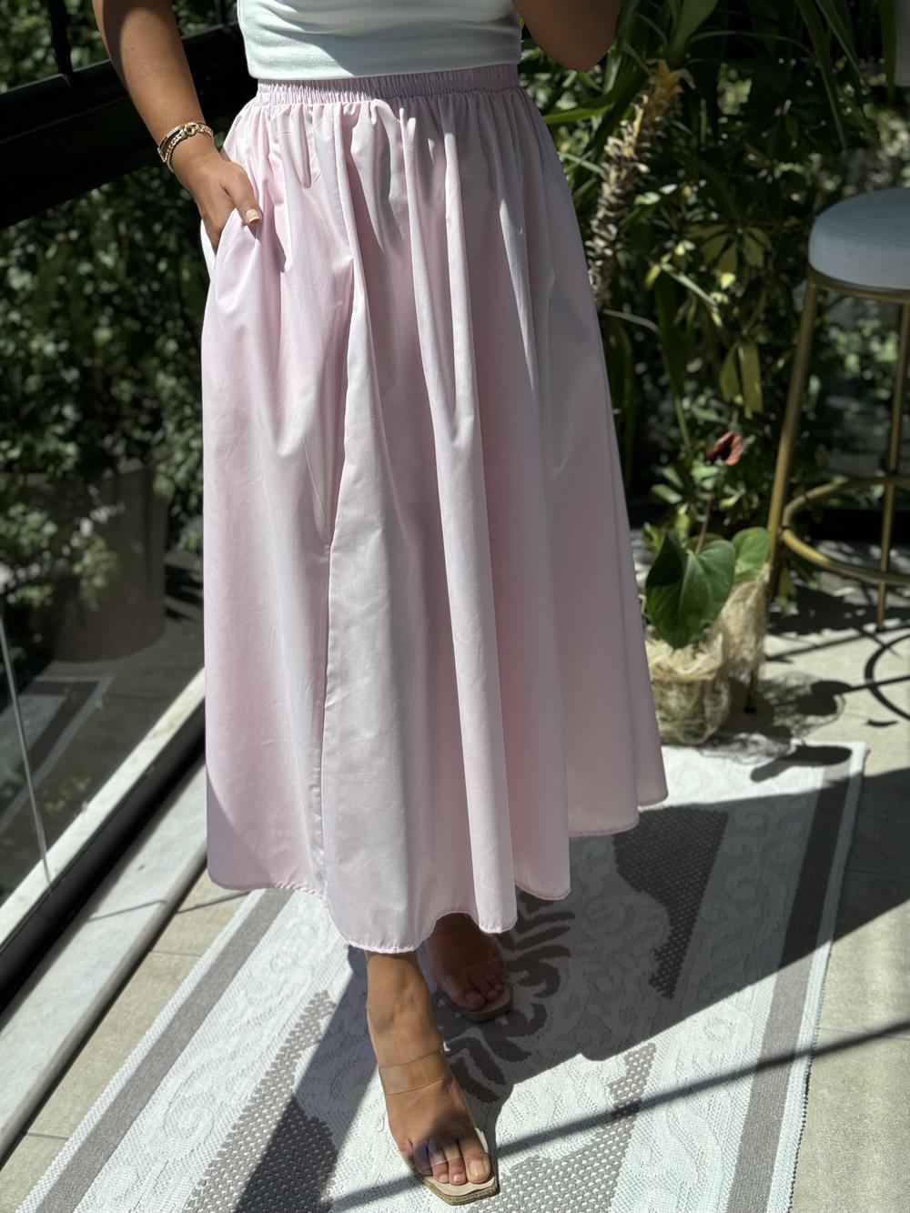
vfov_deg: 39.7
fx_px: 1682
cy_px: 606
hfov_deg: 30.3
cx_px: 455
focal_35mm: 48
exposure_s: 1/1597
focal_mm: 6.76
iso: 64
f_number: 1.78
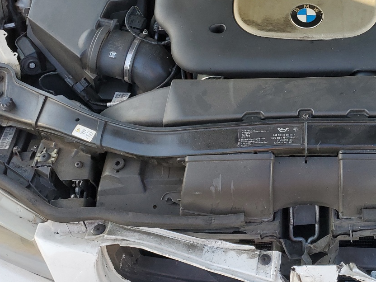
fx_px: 543
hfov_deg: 36.6
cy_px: 43
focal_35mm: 50
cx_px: 312
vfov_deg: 28.3
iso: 50
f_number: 1.5
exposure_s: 1/435
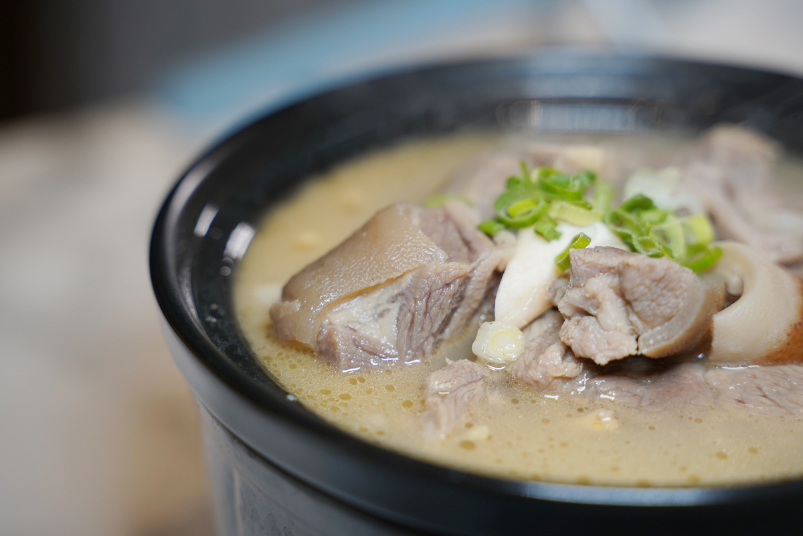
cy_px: 268
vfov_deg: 18.2
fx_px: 1673
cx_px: 402
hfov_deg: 27.0
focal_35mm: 75
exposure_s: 1/80
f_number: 4
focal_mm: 75
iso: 250
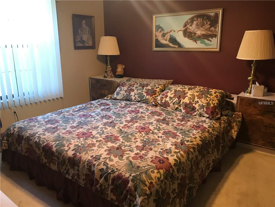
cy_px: 104
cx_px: 138
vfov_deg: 49.7
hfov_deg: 63.4
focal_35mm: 28
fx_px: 222
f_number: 1.8
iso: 64
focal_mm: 3.99
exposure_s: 1/15
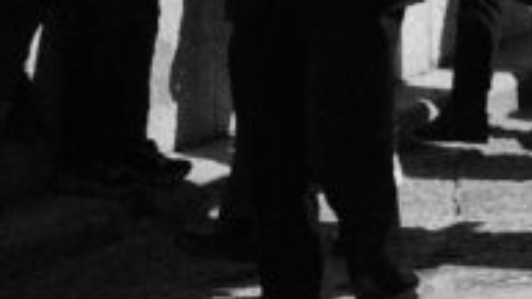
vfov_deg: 5.2
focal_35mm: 212
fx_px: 2991
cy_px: -814
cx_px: 472
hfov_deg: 10.1
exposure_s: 1/2400
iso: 640
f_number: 5.6
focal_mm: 25.4
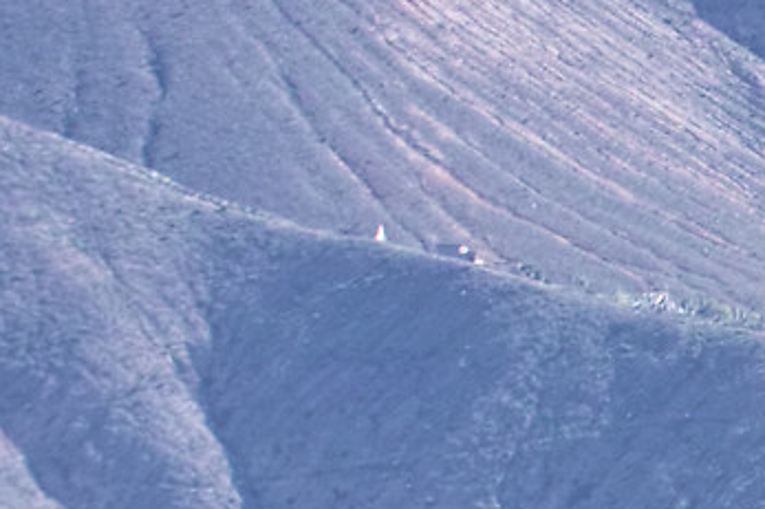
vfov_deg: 1.3
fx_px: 22025
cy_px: 557
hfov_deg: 2.0
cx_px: 2590
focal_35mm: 1037
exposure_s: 1/1000
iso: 200
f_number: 4
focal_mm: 100
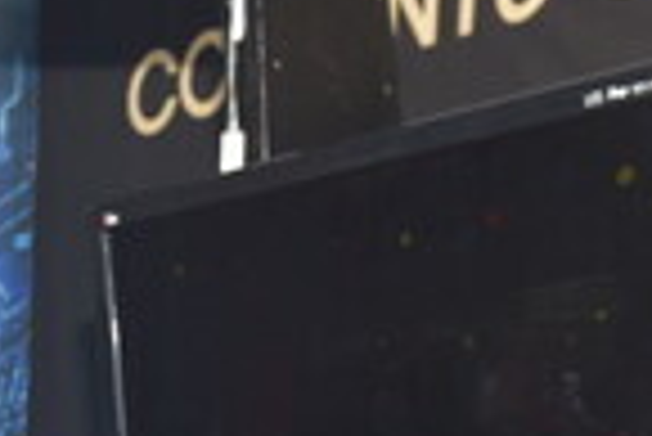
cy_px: 647
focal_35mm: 132
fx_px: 2393
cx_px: -301
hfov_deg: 14.5
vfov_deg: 10.1
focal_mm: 32
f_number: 5.6
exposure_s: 1/80
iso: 320
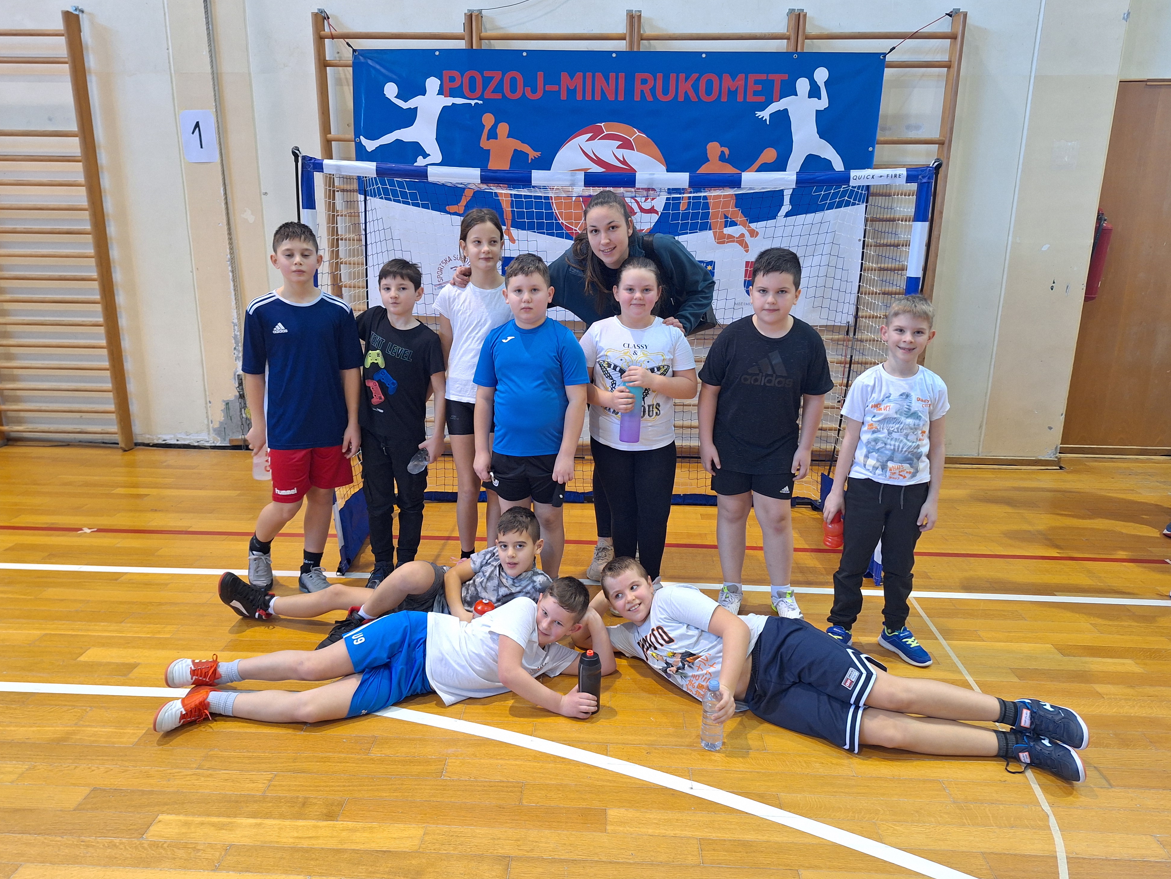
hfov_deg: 71.6
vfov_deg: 56.8
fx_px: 812
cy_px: 428
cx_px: 564
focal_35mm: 24
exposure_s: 1/50
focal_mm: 5.54
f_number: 1.8
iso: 200
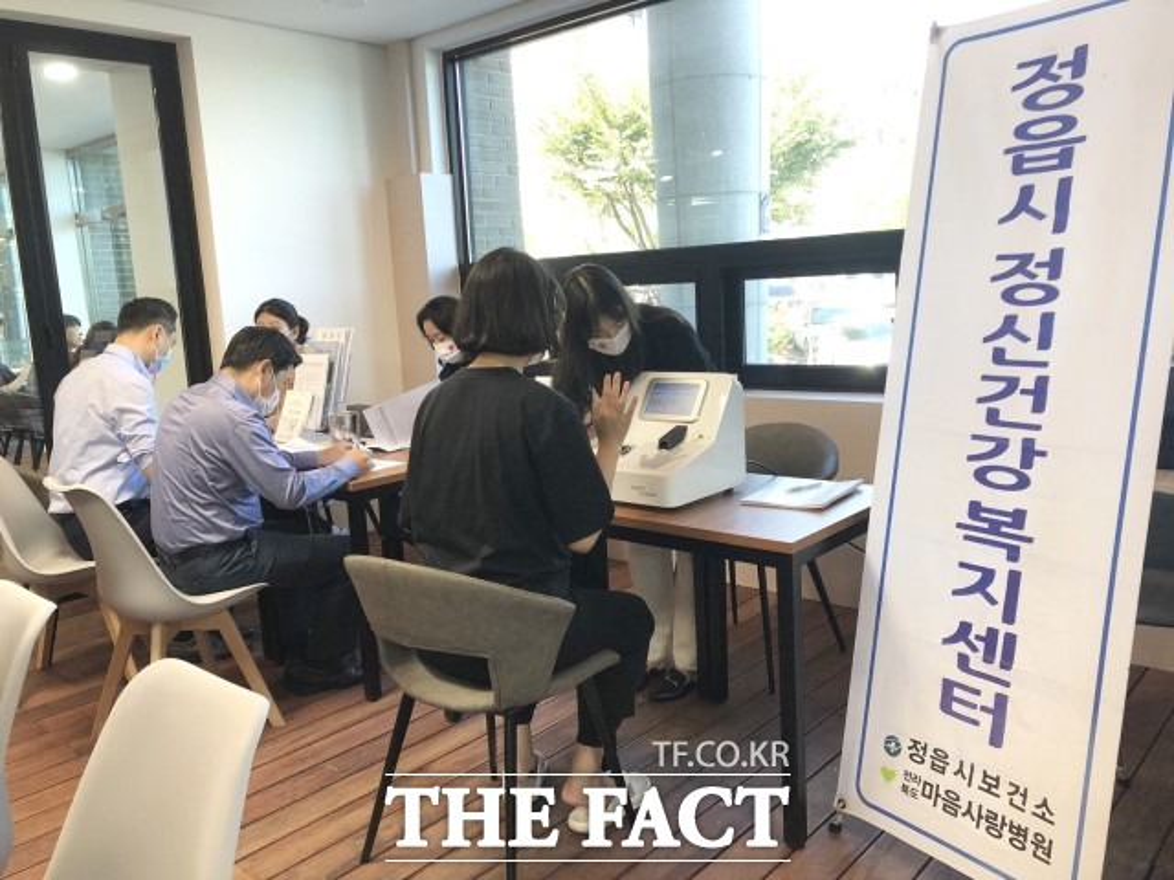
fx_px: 950
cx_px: 587
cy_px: 440
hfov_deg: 63.4
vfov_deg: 49.7
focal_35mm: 28
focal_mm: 3.99
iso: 25
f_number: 1.8
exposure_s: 1/40
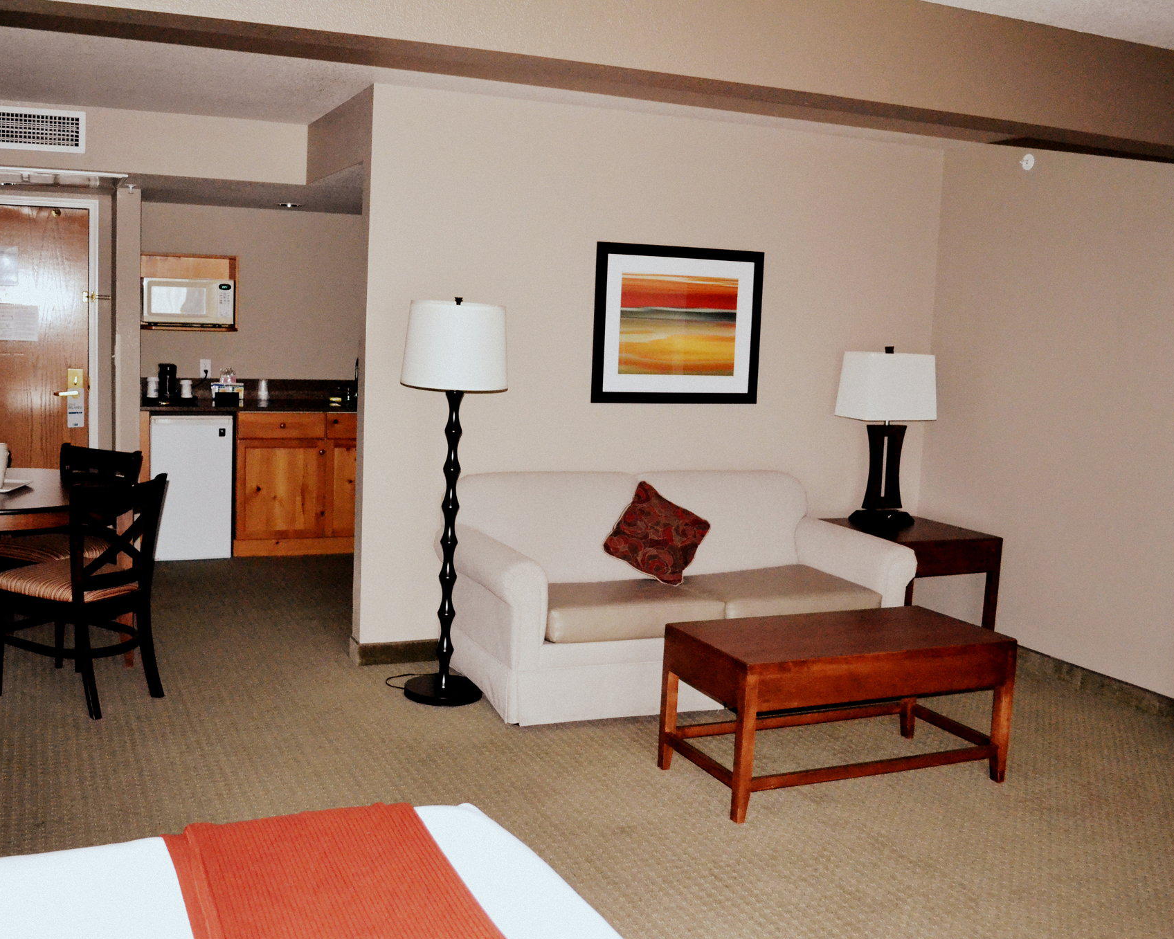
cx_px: 518
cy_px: 472
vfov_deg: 43.4
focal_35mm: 34
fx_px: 1181
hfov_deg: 52.7
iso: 3200
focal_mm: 20
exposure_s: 1/60
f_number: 3.8
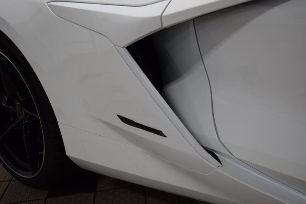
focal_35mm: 48
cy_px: 102
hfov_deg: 41.1
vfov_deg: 28.1
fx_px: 408
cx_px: 153
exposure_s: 1/60
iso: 560
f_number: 4.8
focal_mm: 32
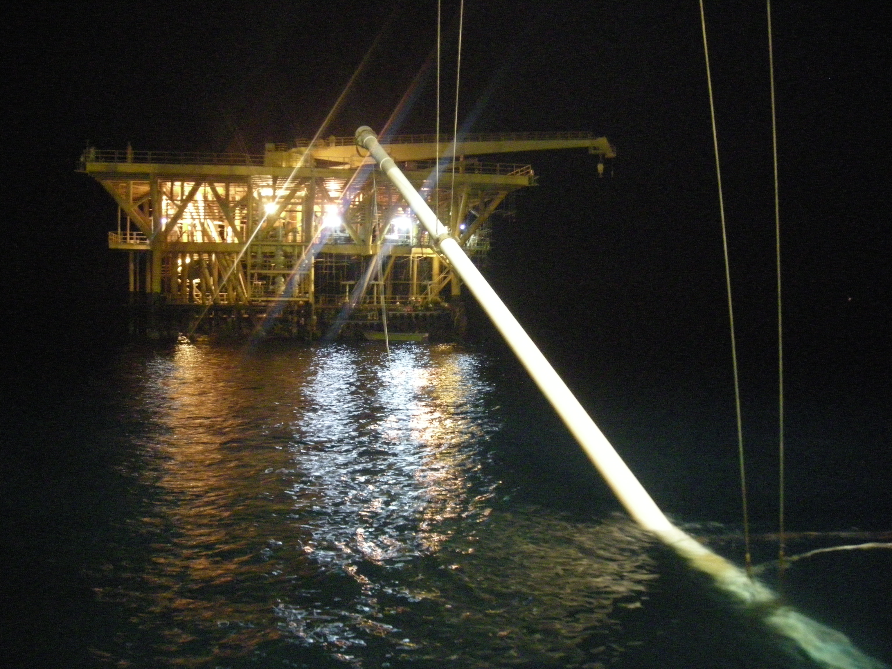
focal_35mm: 35
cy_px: 334
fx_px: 902
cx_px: 446
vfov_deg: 40.7
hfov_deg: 52.6
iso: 800
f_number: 2.8
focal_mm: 5.7
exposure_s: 1/1.5
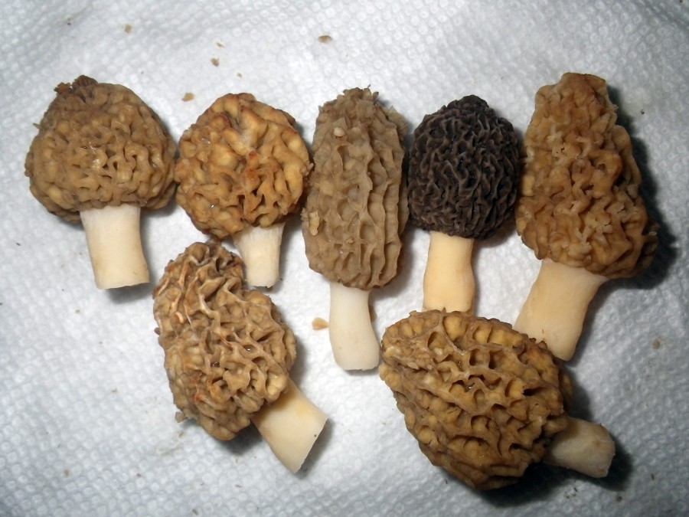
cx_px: 344
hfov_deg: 63.4
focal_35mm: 28
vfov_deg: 49.7
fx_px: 557
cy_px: 258
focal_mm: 5
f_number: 4.2
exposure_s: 1/50
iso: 160
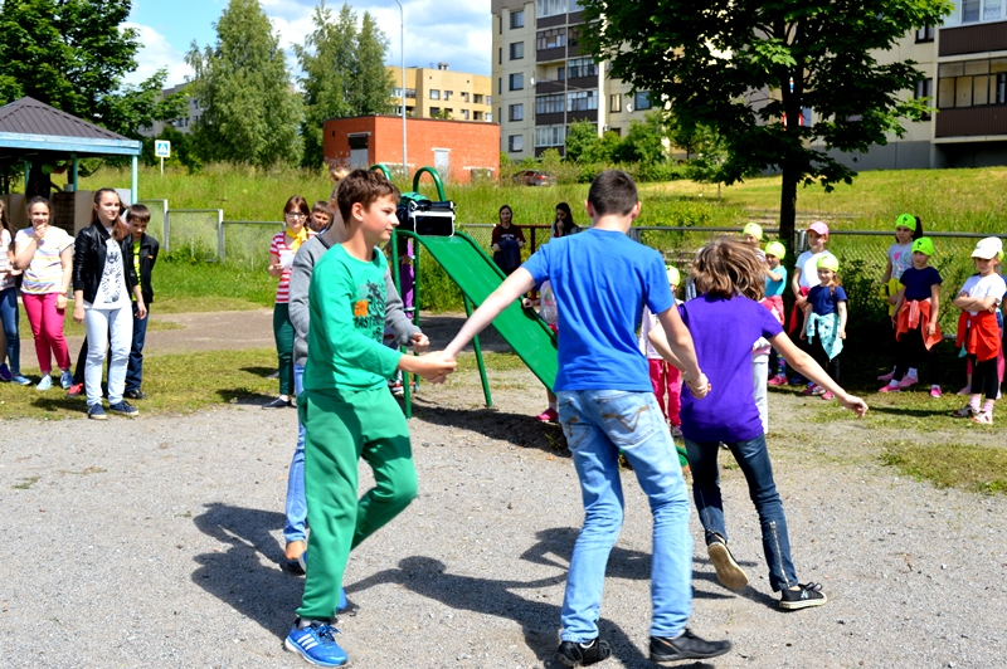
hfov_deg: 46.4
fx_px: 1174
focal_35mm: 42
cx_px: 504
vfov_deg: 31.8
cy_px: 334
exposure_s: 1/250
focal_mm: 28
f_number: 8
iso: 100
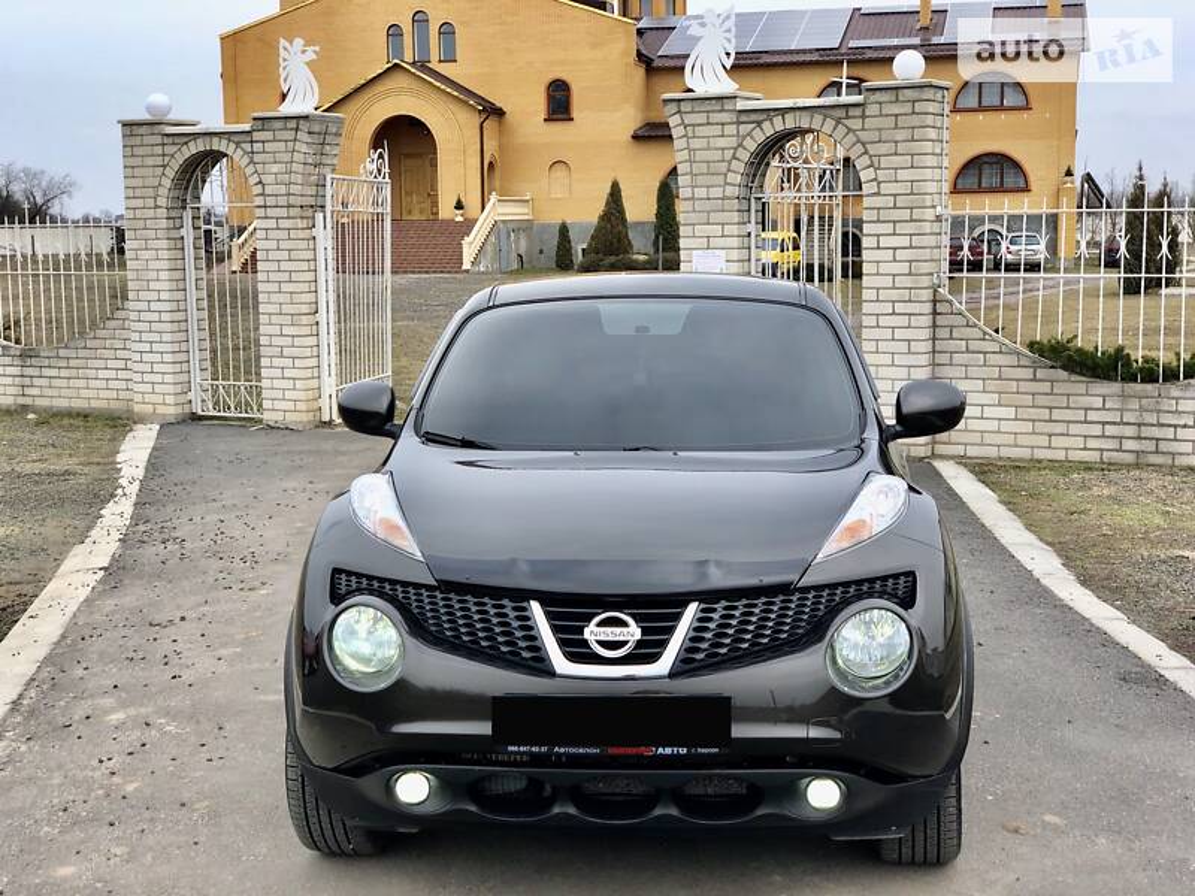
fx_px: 1795
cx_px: 598
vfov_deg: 28.0
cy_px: 448
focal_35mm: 52
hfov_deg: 36.8
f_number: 2.4
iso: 16
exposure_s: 1/348
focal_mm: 6
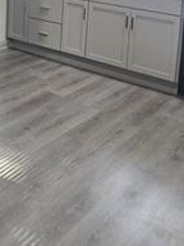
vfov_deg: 32.4
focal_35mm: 52
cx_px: 22
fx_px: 369
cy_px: -26
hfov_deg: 27.1
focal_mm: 2.2
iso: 200
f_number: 2.2
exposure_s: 1/60
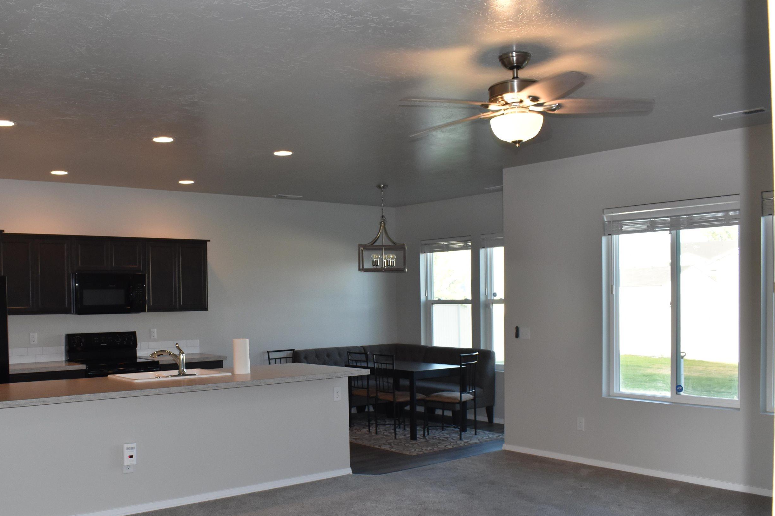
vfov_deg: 38.6
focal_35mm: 34
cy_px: 322
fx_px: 732
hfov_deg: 55.3
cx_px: 304
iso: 800
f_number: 5.6
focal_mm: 18
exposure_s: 1/125
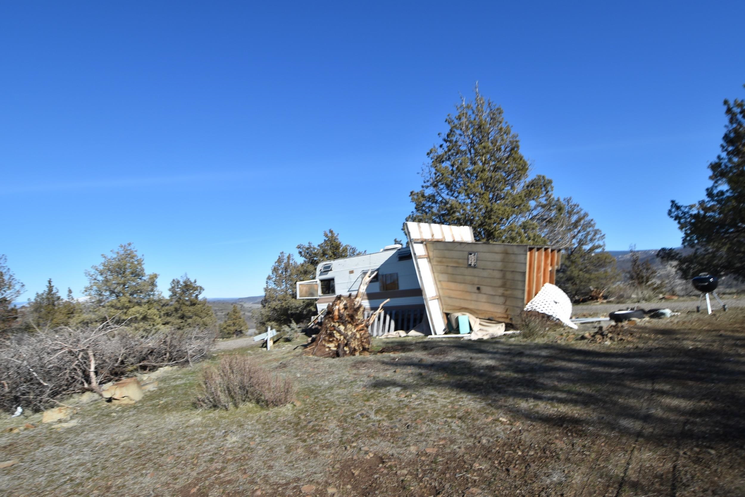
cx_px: 372
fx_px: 404
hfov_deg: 85.4
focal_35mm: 20
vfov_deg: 63.3
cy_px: 248
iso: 100
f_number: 8
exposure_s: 1/250
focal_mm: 13
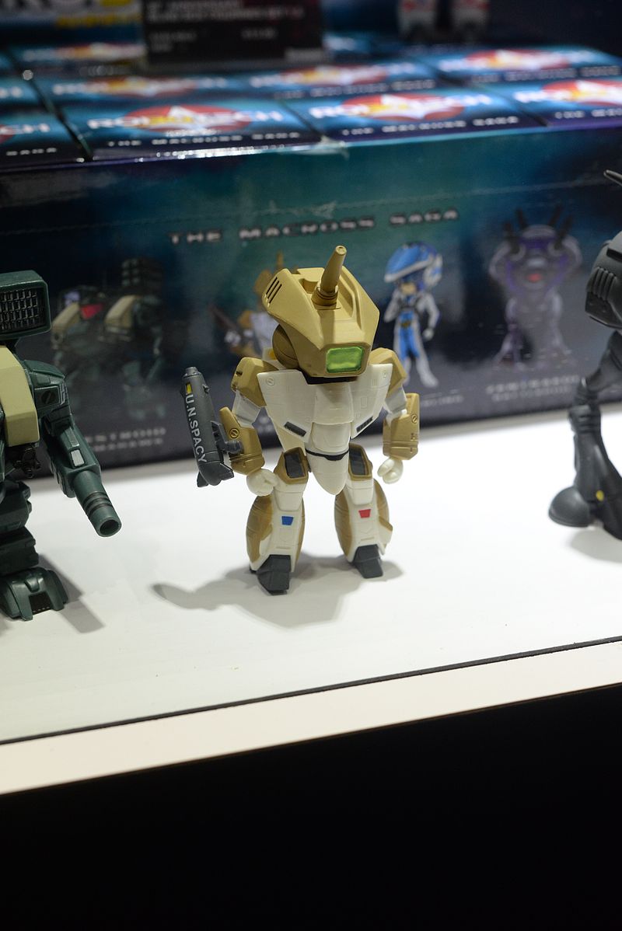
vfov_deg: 39.6
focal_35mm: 50
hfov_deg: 27.0
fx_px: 1294
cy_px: 466
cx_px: 311
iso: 2000
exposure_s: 1/160
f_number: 5.6
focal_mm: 50
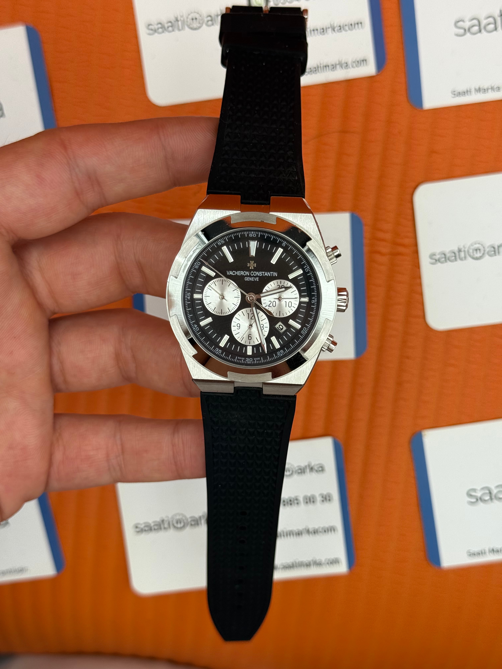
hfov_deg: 30.3
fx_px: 928
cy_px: 334
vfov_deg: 39.7
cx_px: 251
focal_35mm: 48
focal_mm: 6.76
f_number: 1.78
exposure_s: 1/578
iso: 64
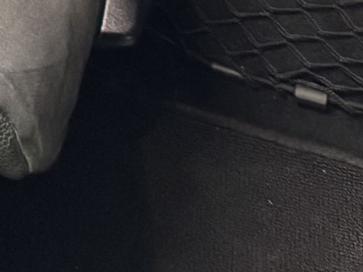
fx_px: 1793
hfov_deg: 9.7
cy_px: -625
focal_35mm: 171
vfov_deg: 7.4
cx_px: -613
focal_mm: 6.76
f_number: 1.78
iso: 800
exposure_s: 1/50
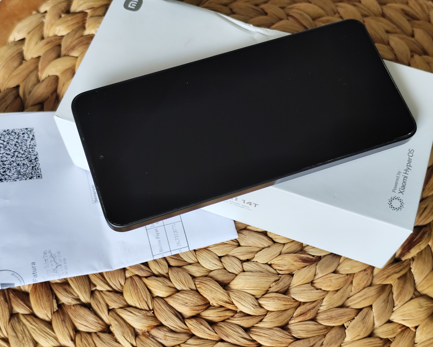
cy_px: 173
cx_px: 212
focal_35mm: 48
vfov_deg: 31.5
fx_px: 615
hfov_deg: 38.8
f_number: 1.65
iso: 80
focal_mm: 6.14
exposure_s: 1/100
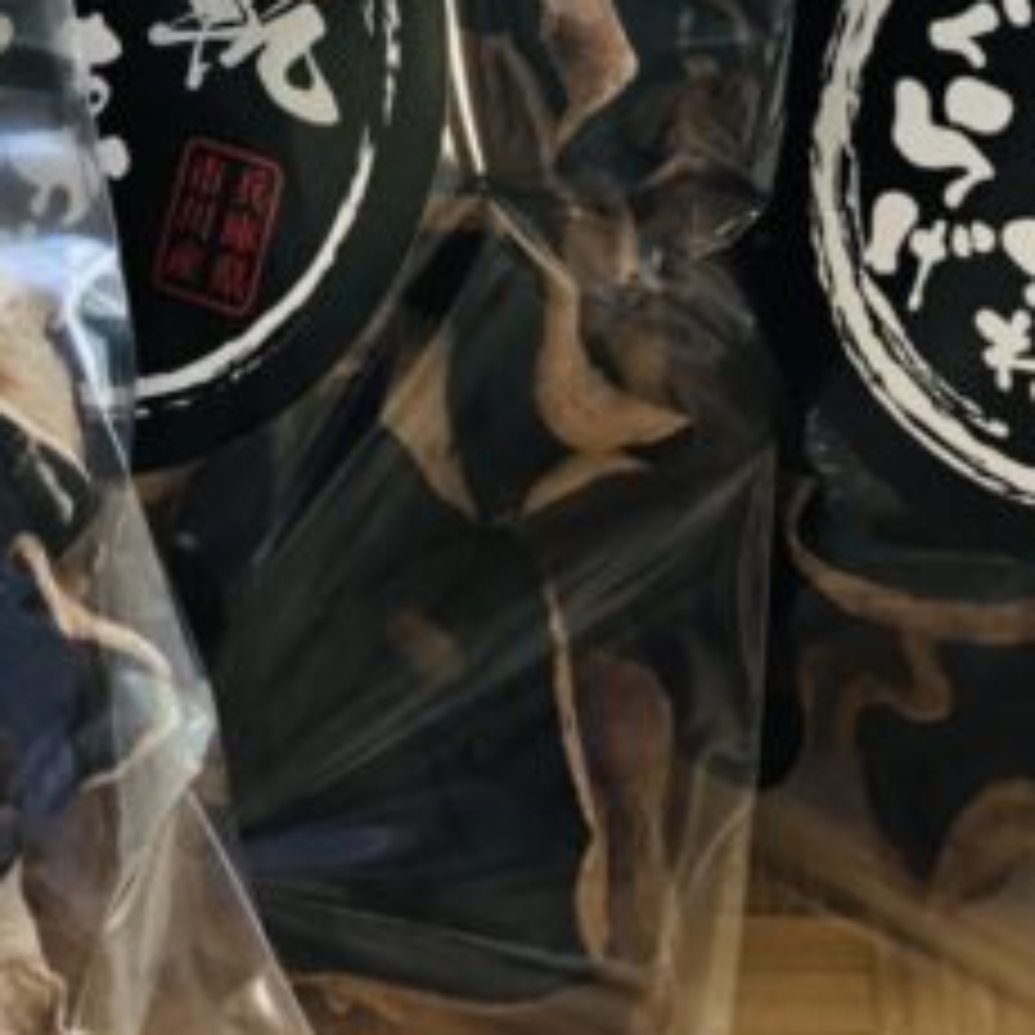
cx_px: 351
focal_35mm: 110
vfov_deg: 14.6
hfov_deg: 15.8
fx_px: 3721
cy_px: -558
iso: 32
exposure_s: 1/120
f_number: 1.8
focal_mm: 4
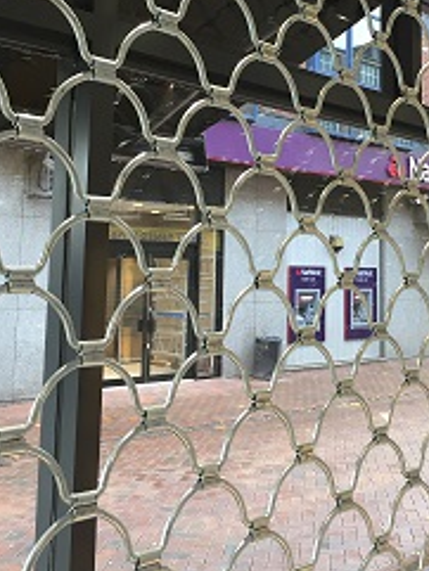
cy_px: 166
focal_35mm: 49
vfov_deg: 38.2
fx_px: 809
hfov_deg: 29.3
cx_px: 308
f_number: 2.2
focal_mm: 4.15
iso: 32
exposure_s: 1/33
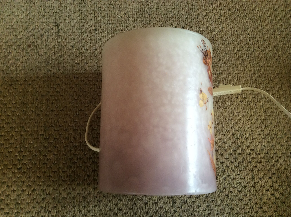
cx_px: 146
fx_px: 269
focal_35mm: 32
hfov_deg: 56.9
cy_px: 108
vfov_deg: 44.1
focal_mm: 3.3
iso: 125
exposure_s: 1/25
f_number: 2.4
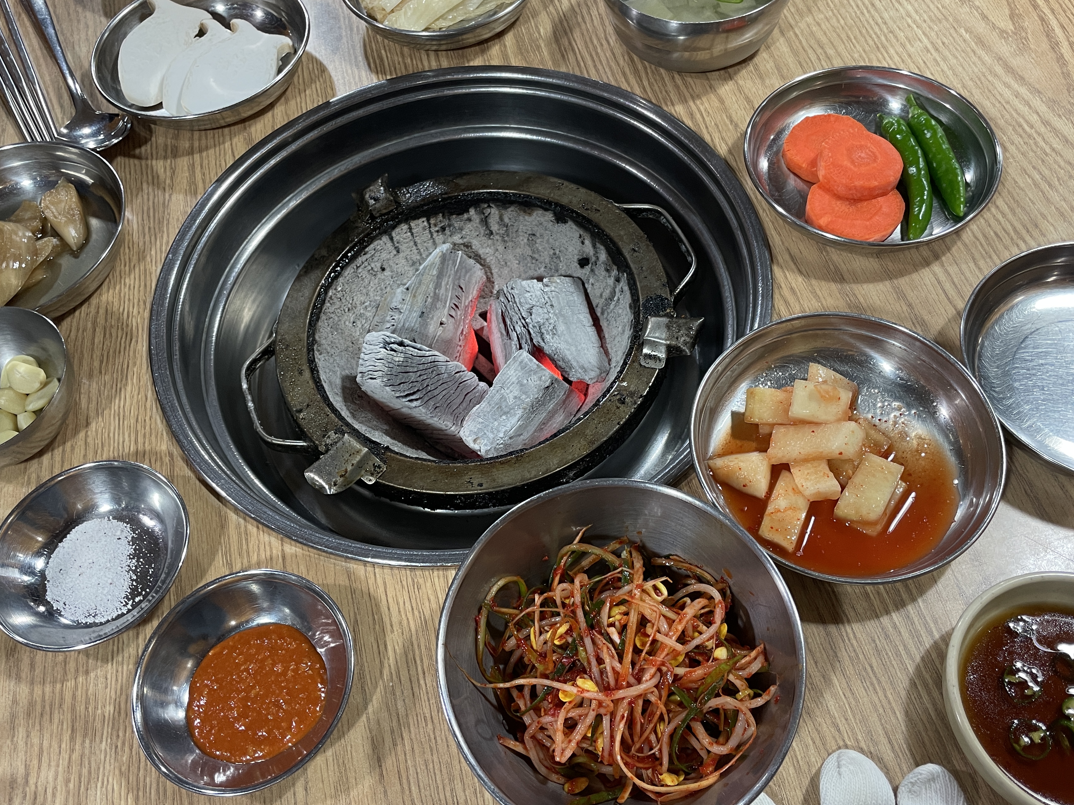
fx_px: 962
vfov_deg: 45.4
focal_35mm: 31
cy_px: 384
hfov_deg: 58.4
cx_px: 542
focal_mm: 4.2
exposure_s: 1/60
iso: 160
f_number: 1.6
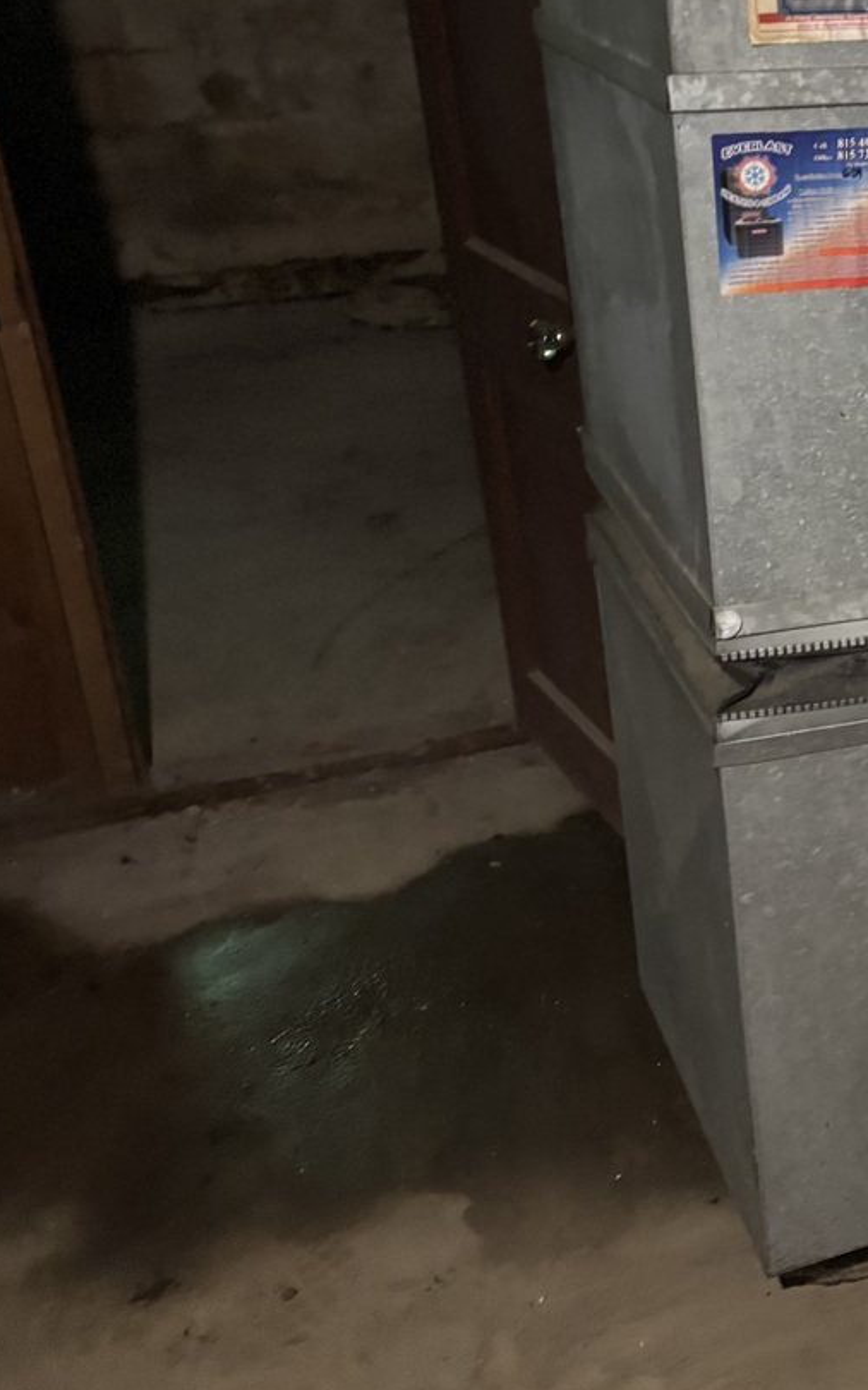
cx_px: 1115
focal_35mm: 49
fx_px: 1855
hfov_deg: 23.4
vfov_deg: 40.9
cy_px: 551
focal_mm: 5.96
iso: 1000
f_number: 1.6
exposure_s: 1/30
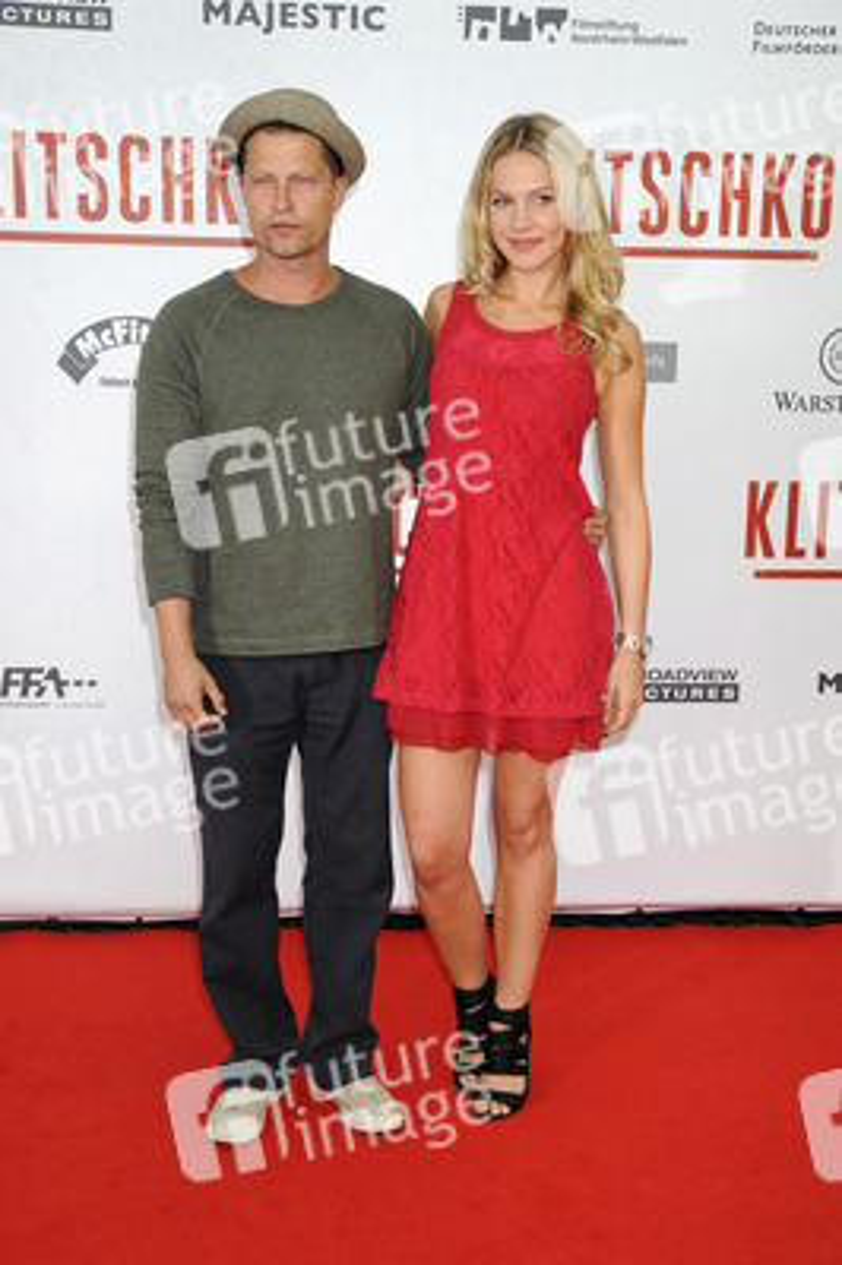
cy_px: 632
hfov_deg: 29.2
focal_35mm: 46
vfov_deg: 42.8
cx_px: 421
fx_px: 1617
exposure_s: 1/160
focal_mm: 46
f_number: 5.6
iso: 500
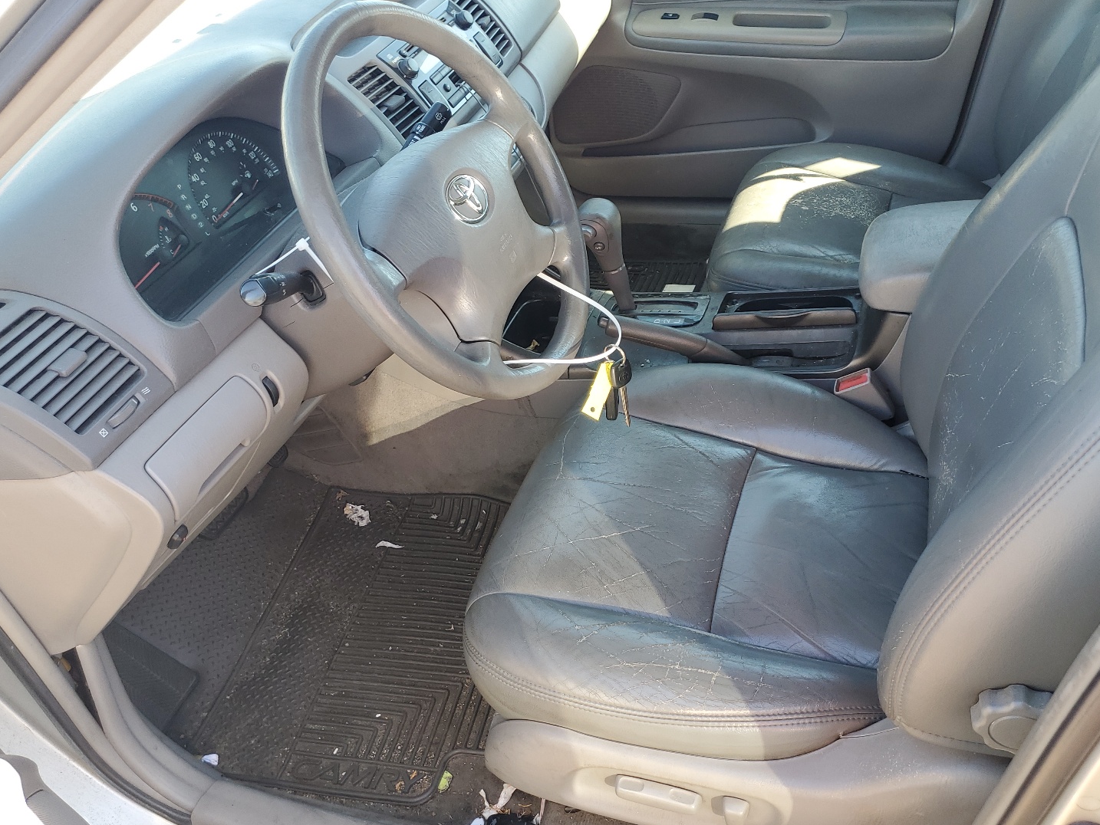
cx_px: 577
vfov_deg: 48.2
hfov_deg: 61.6
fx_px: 922
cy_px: 434
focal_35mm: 29
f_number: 1.5
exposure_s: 1/133
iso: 50
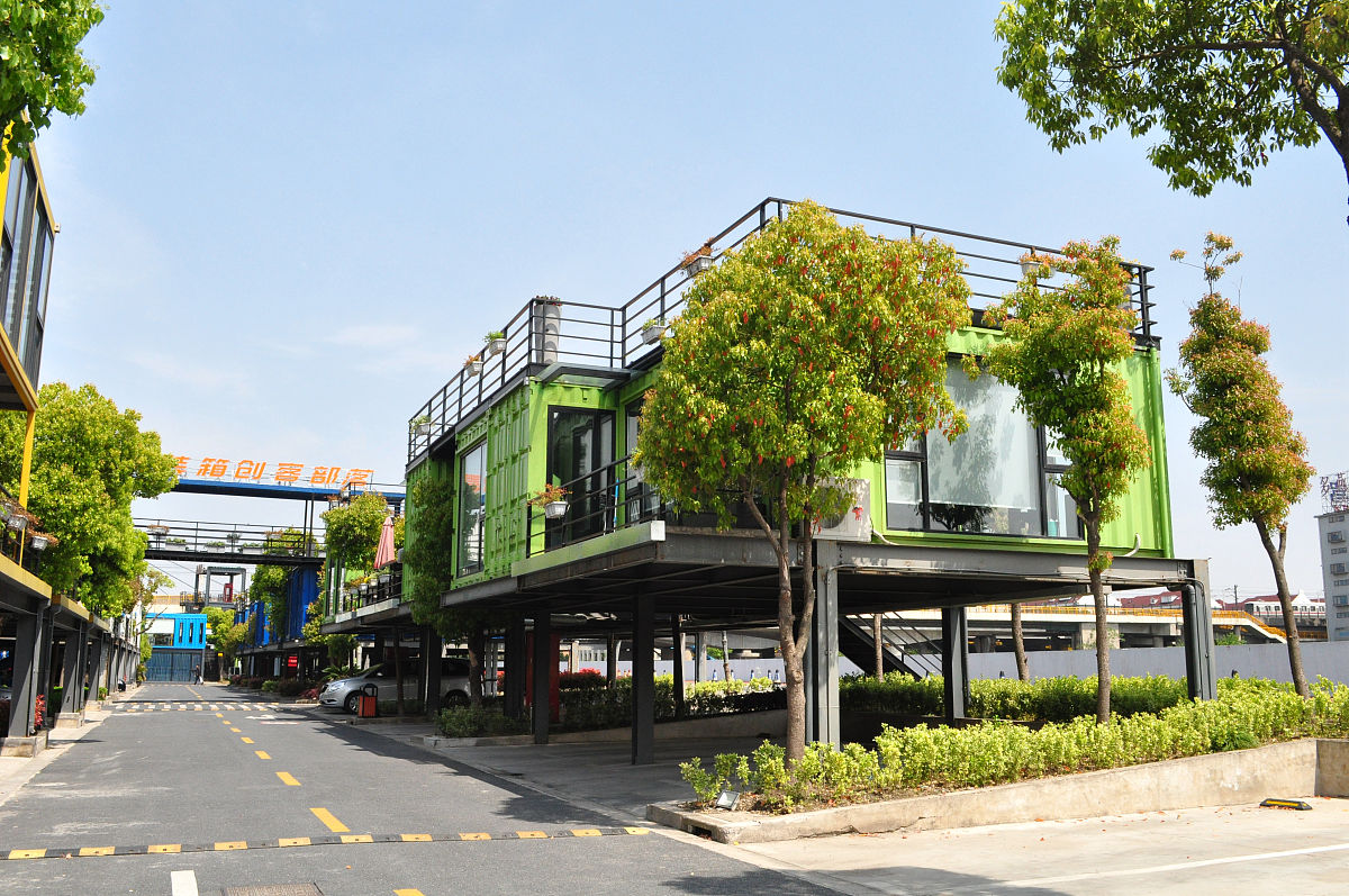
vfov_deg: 39.9
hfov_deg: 57.3
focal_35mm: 33
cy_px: 448
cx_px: 674
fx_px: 1235
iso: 800
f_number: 11
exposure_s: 1/640
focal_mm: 22
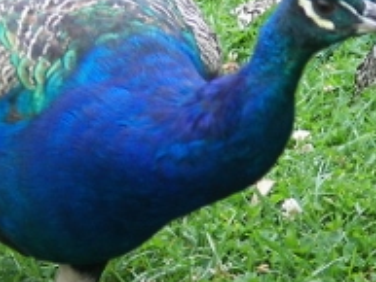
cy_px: 184
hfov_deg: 4.0
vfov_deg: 3.0
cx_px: 70
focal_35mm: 496
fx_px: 5391
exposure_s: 1/160
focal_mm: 28.8
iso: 50
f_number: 3.6
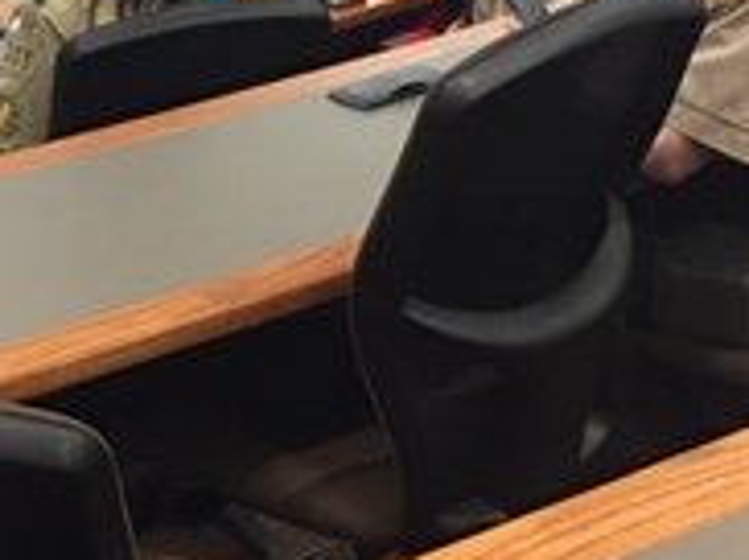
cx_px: 198
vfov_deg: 14.3
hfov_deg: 19.2
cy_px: 70
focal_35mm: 102
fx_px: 2204
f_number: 2.2
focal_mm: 4.15
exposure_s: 1/15
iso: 100
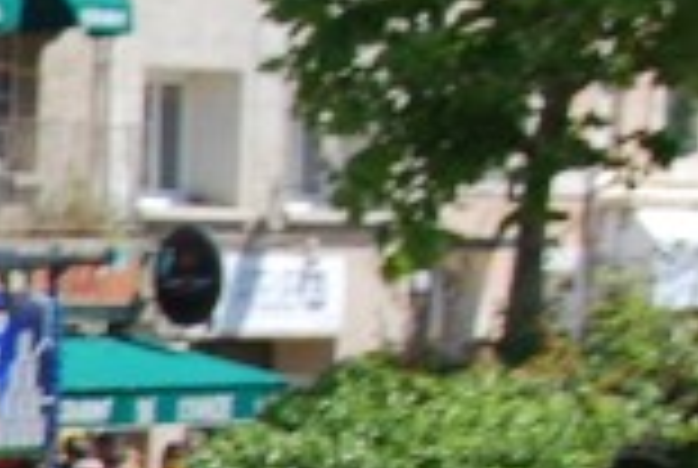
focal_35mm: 276
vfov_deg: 4.9
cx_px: -1308
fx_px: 5362
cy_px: 936
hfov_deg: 6.8
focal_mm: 32
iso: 100
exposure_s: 1/200
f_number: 7.1
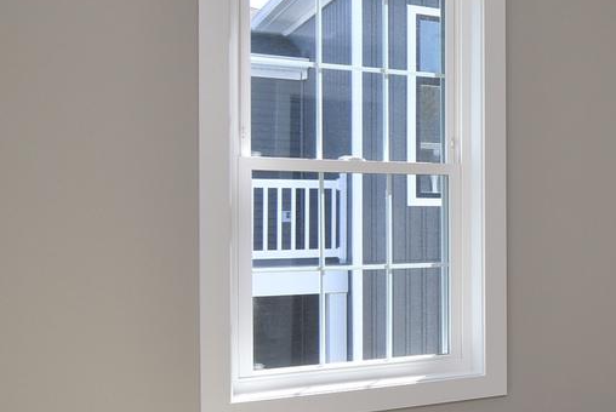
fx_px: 874
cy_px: 219
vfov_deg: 26.5
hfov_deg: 31.3
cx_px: 775
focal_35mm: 51
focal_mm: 12
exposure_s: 1/125
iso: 400
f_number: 9
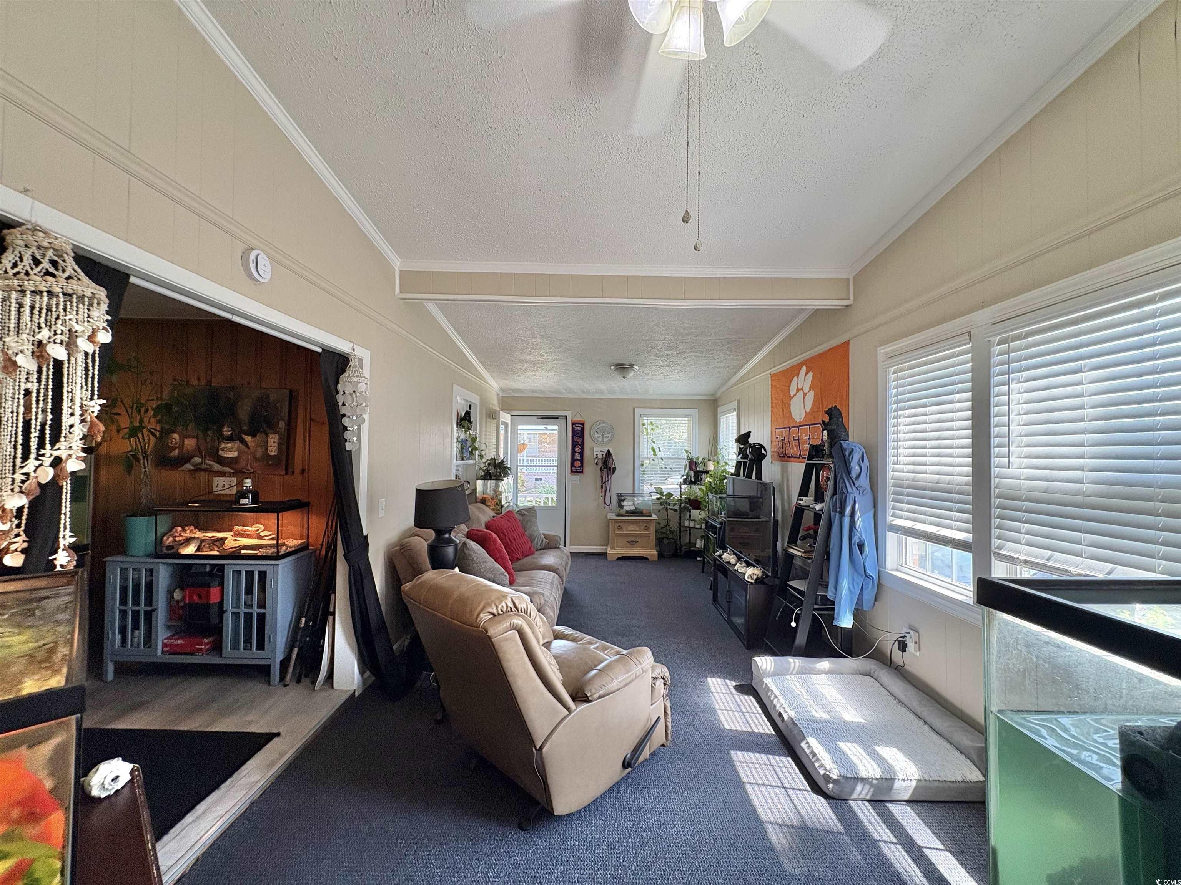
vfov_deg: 85.7
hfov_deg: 102.1
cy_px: 442
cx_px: 590
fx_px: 478
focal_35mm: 14
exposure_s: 1/120
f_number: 2.2
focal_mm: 2.22
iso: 160
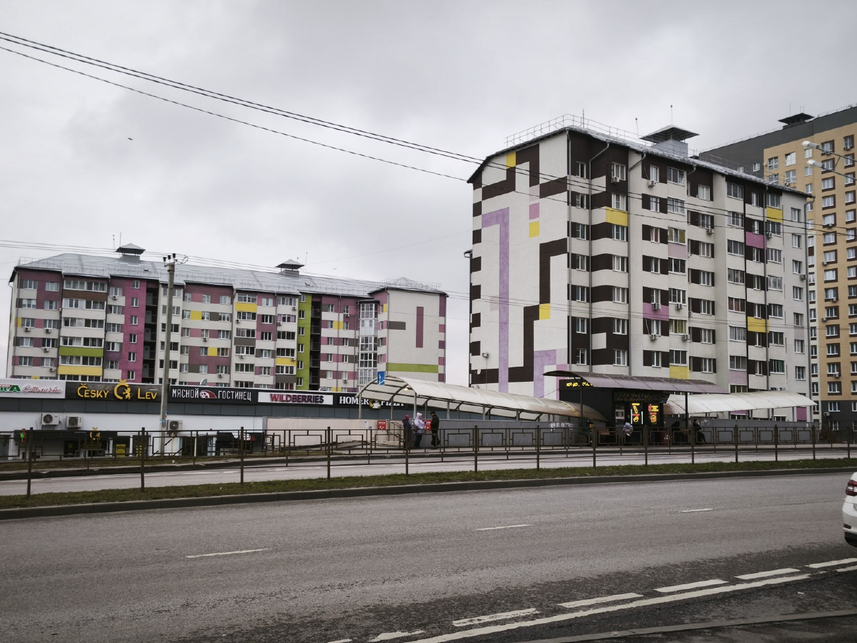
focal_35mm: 37
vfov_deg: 38.7
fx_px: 916
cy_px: 322
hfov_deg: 50.1
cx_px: 428
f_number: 1.7
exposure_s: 1/545
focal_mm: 5.35
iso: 80
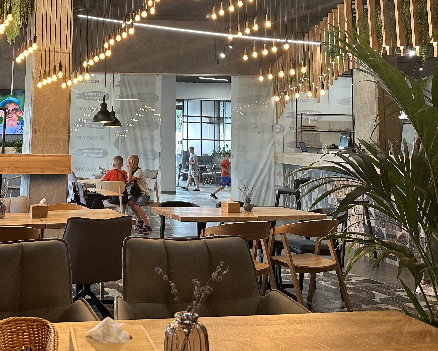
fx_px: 519
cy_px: 83
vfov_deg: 36.4
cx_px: 127
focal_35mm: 40
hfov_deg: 44.7
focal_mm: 6.86
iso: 200
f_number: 1.78
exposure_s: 1/100
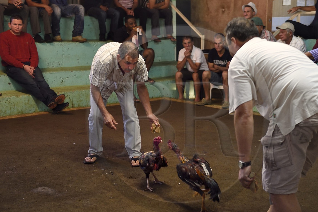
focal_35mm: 57
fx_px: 503
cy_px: 120
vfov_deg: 23.8
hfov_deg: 35.0
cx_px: 180
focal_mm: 50
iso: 3200
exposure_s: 1/160
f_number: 3.5
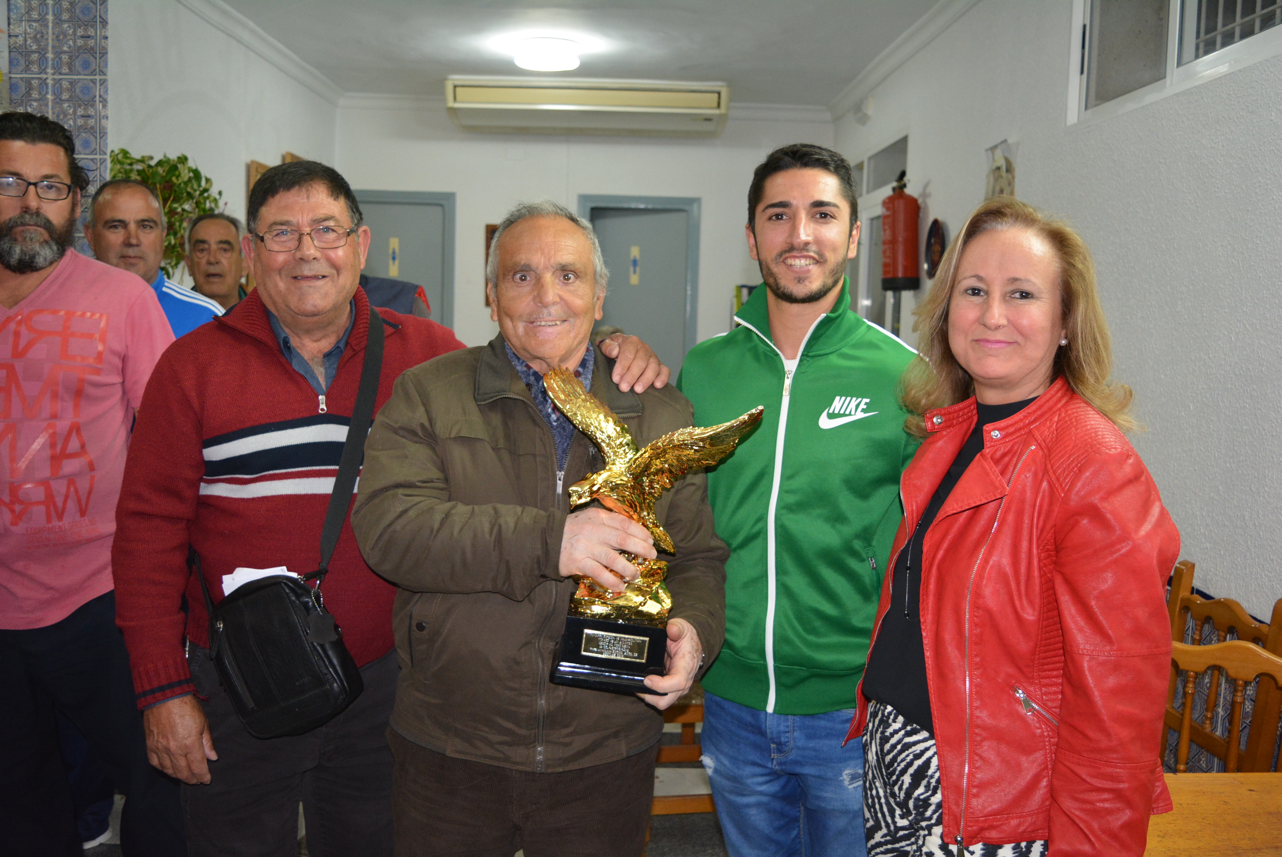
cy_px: 428
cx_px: 641
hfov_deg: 55.1
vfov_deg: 38.4
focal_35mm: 34
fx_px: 1229
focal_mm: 23
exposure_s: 1/60
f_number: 3.8
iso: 1100
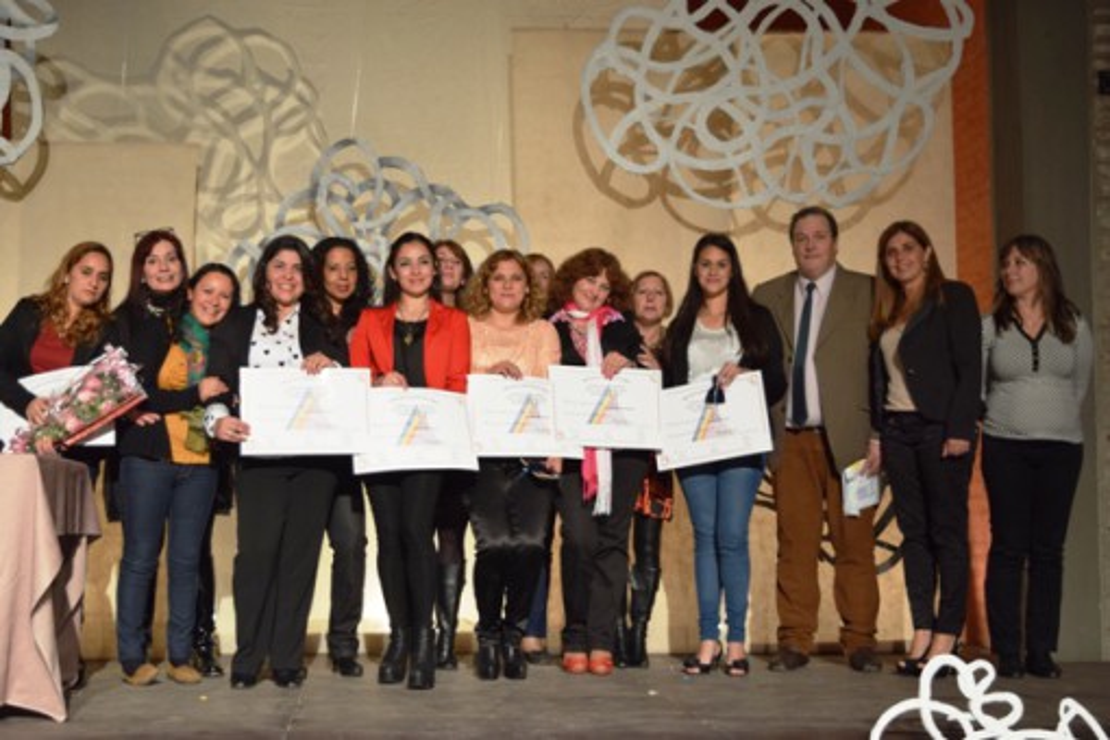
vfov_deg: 23.8
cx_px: 555
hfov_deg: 35.1
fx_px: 1757
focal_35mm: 57
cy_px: 370
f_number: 4.8
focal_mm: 38
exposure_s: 1/30
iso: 560
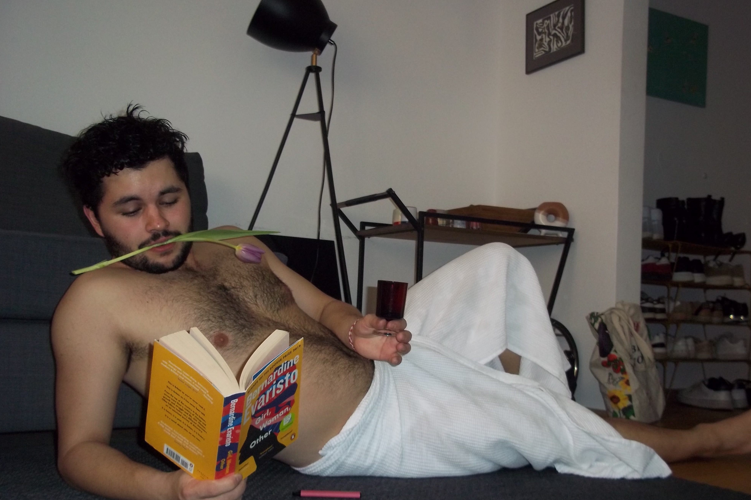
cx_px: 377
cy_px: 279
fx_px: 793
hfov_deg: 50.7
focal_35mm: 38
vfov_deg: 35.0
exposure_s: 1/30
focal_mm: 6.5
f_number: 3.1
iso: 160
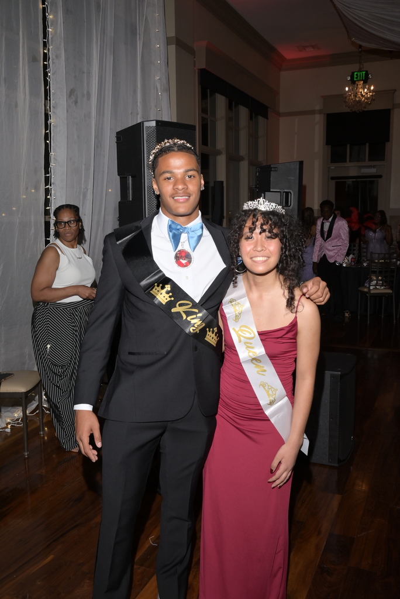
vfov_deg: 55.8
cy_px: 300
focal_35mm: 34
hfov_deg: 38.9
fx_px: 566
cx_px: 200
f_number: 8
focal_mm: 34
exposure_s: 1/125
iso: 400
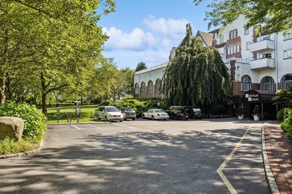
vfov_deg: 47.9
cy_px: 97
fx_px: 219
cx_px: 146
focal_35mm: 27
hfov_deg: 67.4
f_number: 8
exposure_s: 1/2000
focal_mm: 18
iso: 640
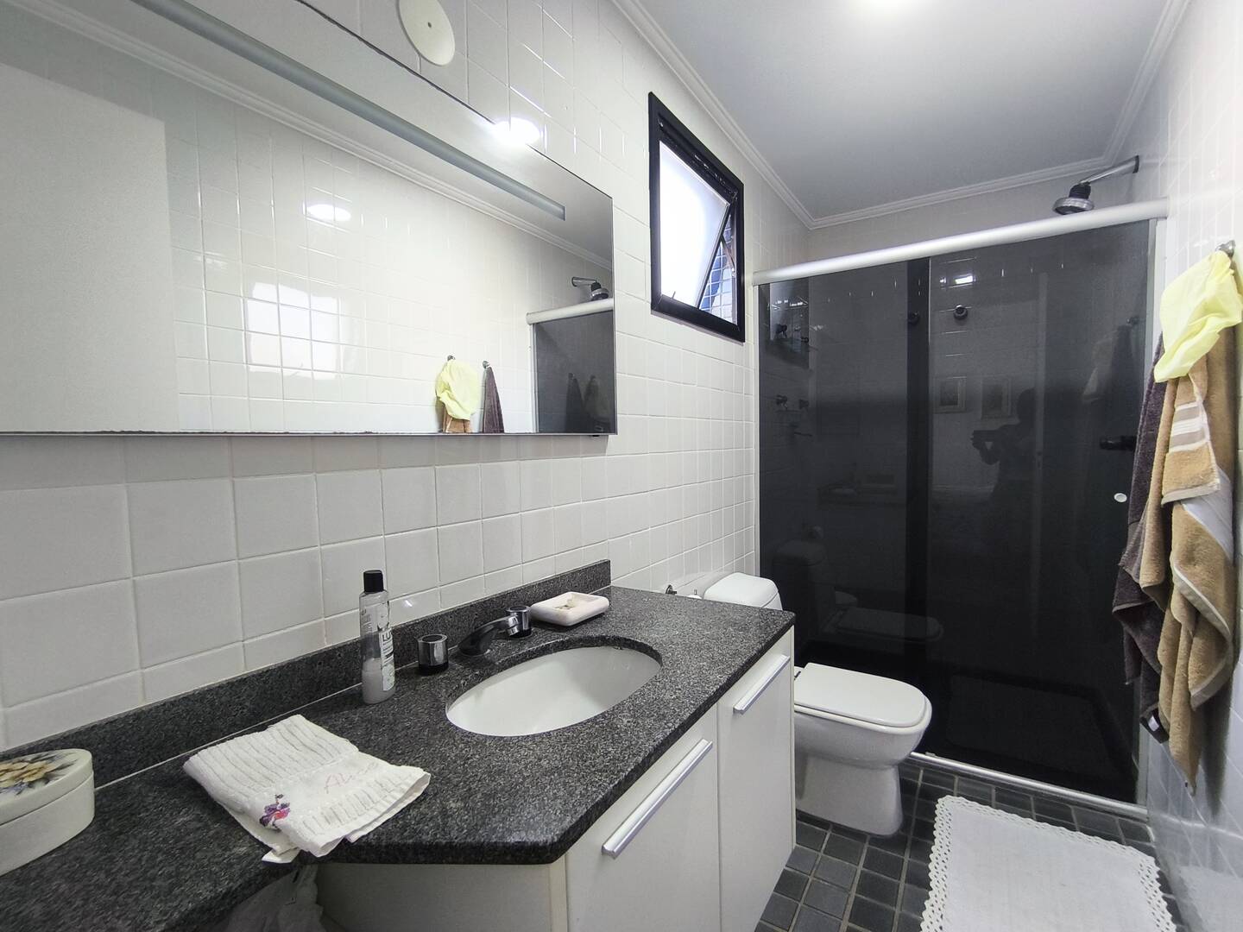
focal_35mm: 16
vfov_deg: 78.1
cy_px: 466
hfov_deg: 94.5
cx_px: 622
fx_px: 575
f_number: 2.2
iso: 160
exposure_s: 1/40
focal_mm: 1.65
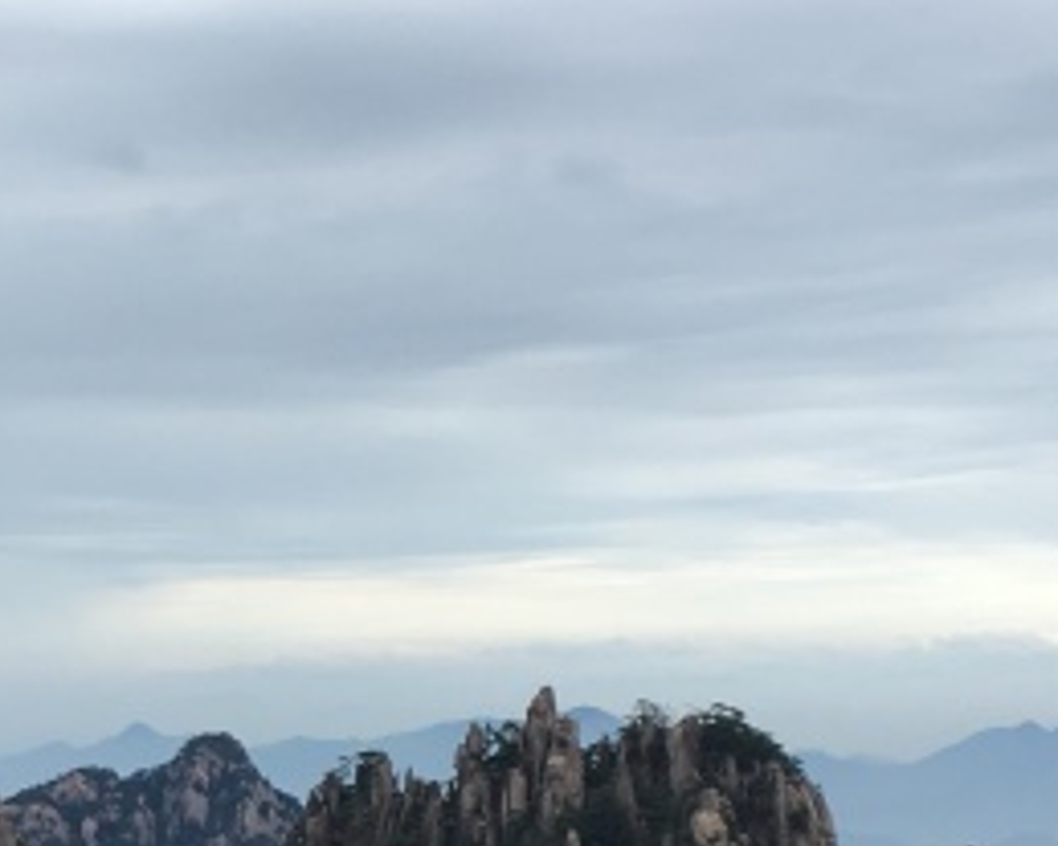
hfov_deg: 16.8
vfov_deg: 13.6
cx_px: -25
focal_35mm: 112
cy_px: 830
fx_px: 3506
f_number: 2.2
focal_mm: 4.15
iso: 25
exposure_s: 1/777
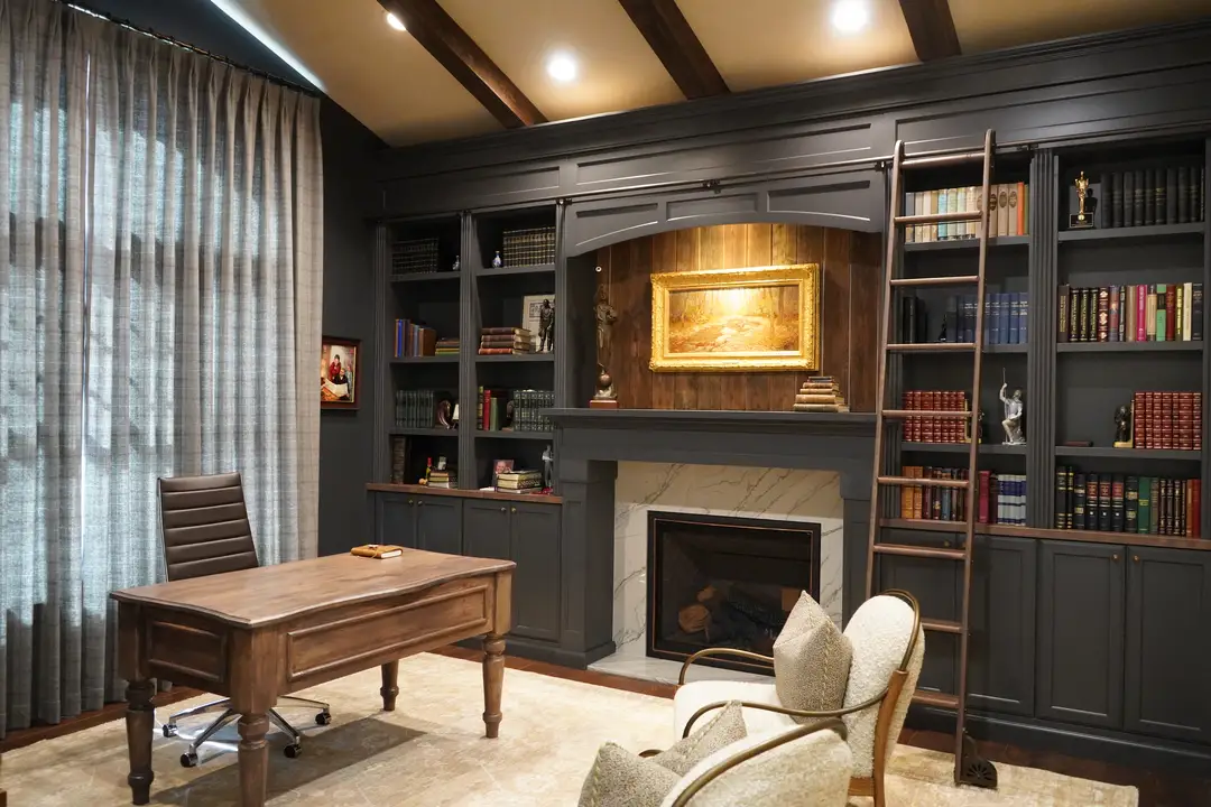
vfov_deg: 46.4
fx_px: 942
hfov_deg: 65.5
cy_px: 404
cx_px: 606
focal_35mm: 28
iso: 8000
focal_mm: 28
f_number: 3.5
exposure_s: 1/160
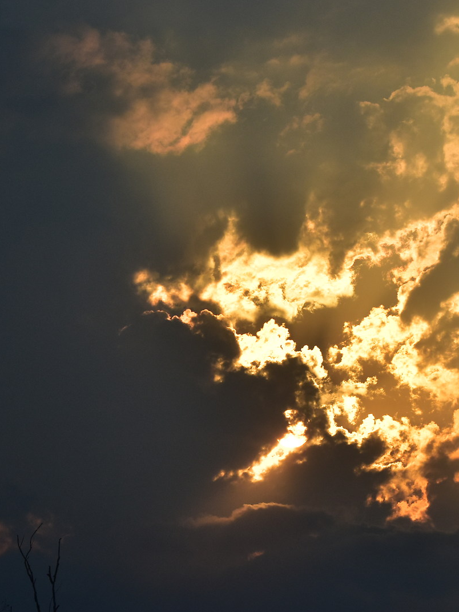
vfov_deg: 8.8
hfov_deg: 6.6
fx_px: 3996
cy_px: 263
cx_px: 262
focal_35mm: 226
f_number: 10
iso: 320
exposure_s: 1/1600
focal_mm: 70
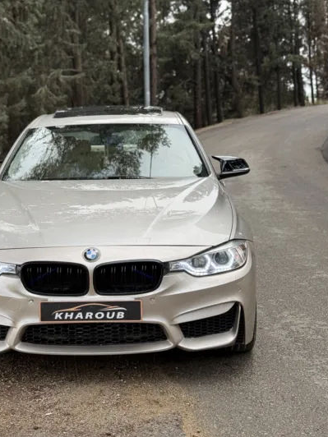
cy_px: 150
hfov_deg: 22.5
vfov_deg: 29.6
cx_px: 112
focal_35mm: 65
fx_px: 821
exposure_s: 1/1055
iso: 80
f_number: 1.78
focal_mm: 6.76
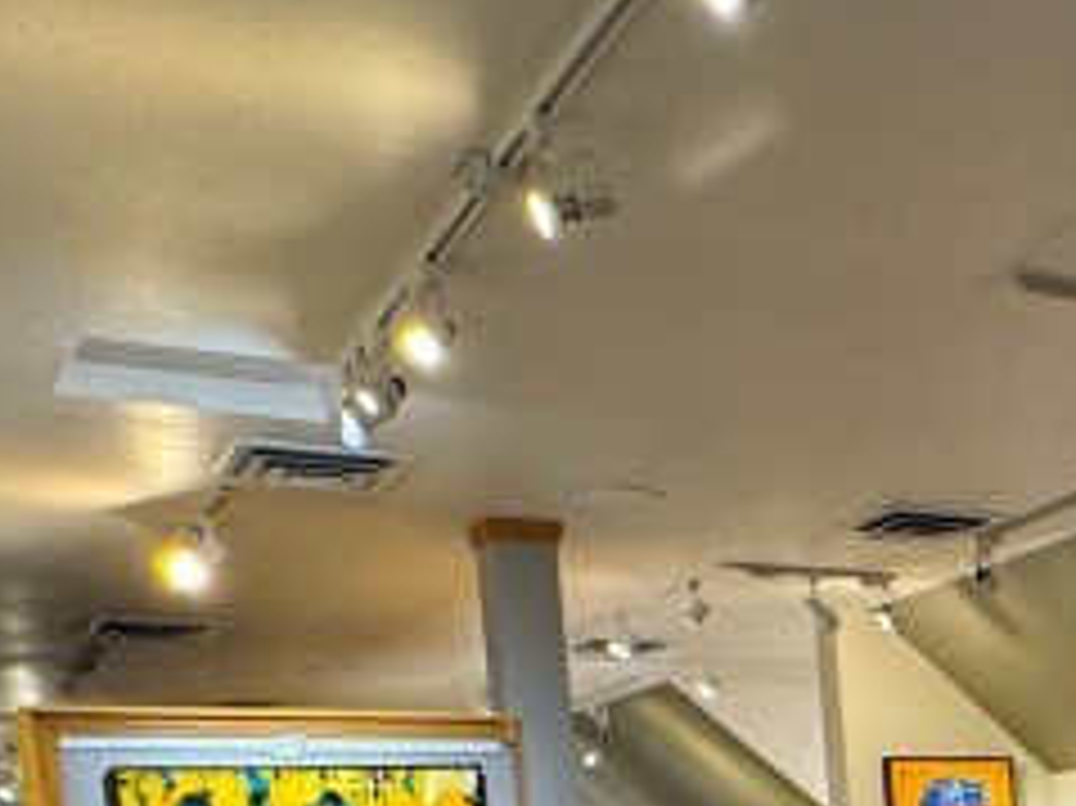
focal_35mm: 60
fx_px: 1864
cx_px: 1315
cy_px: 1067
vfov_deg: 21.8
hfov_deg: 27.9
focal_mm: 2.22
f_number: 2.2
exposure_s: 1/60
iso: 200
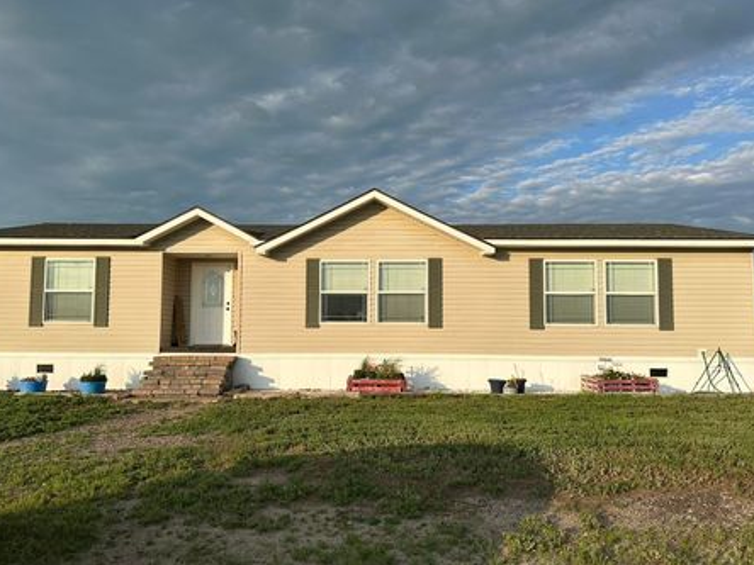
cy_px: 288
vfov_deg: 51.4
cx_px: 352
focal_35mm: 27
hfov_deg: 65.3
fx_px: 588
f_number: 1.78
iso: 80
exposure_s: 1/3717
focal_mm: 6.86
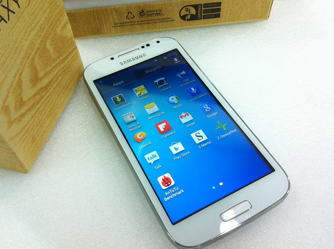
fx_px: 356
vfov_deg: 38.5
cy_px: 126
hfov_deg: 50.2
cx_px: 166
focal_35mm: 37
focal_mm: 3.85
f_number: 2.8
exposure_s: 1/17
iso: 100
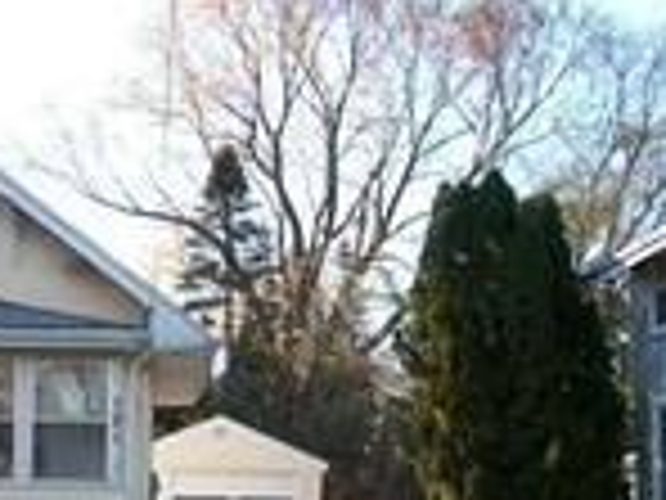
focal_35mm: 82
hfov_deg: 23.0
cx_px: 27
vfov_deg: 18.0
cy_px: 293
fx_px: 1578
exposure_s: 1/200
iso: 80
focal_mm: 6.3
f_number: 3.1
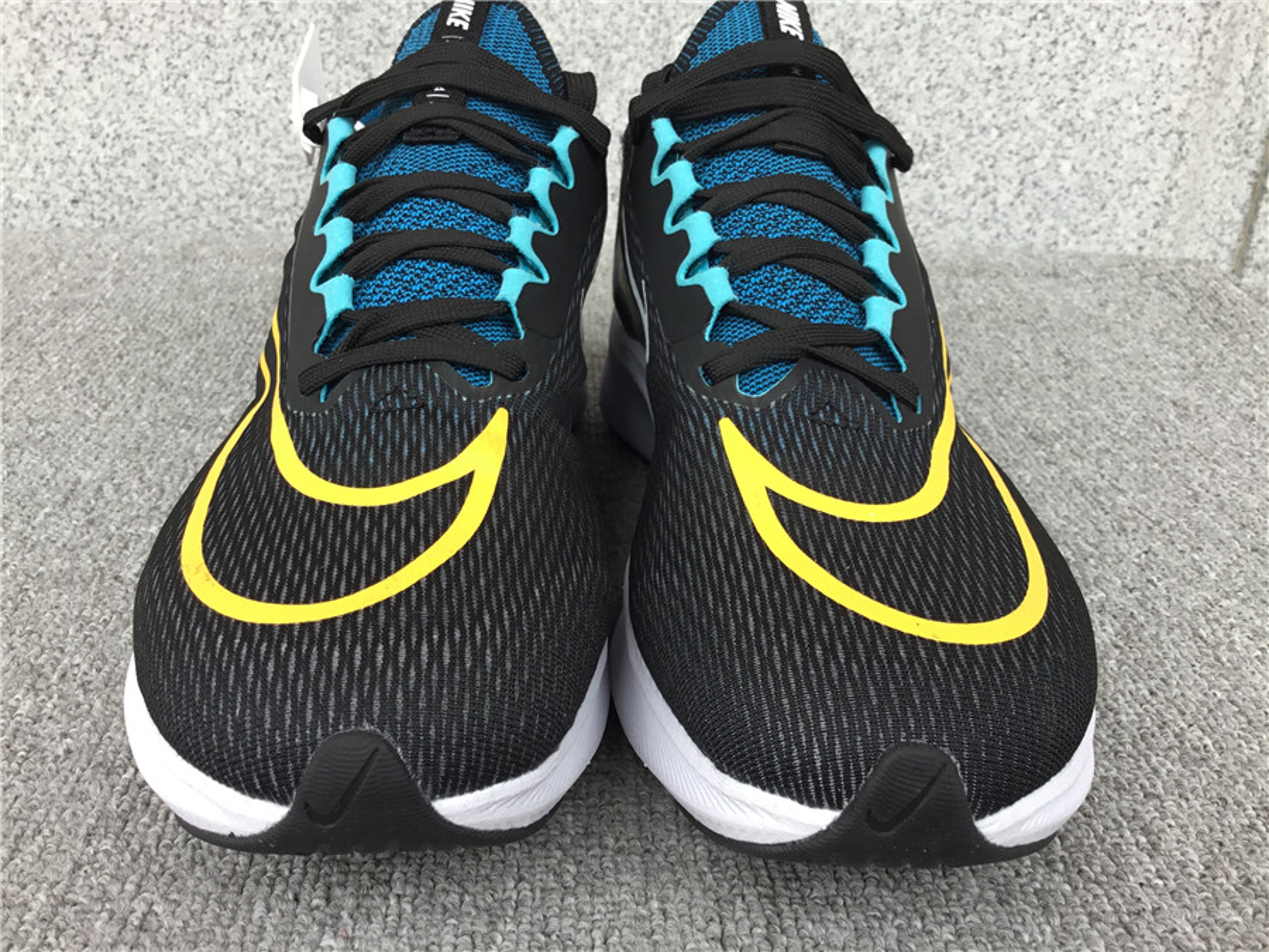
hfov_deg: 58.4
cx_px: 634
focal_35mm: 31
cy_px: 476
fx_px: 1136
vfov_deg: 45.4
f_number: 2.4
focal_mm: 3.3
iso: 32
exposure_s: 1/100
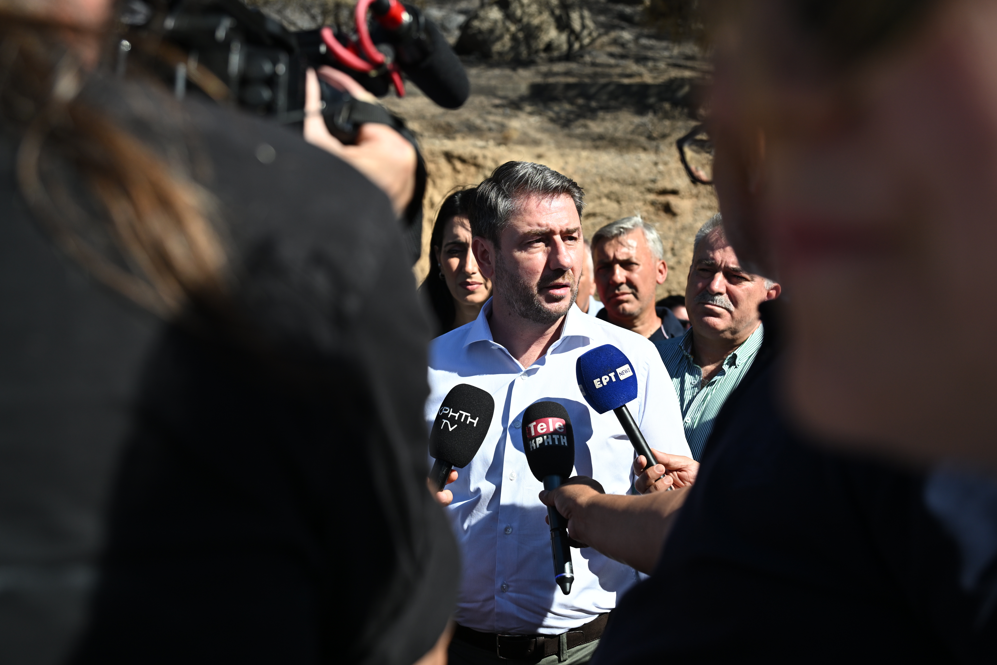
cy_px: 332
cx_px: 498
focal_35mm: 41
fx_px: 1135
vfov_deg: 32.6
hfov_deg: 47.4
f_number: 4
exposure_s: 1/2000
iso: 200
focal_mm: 41
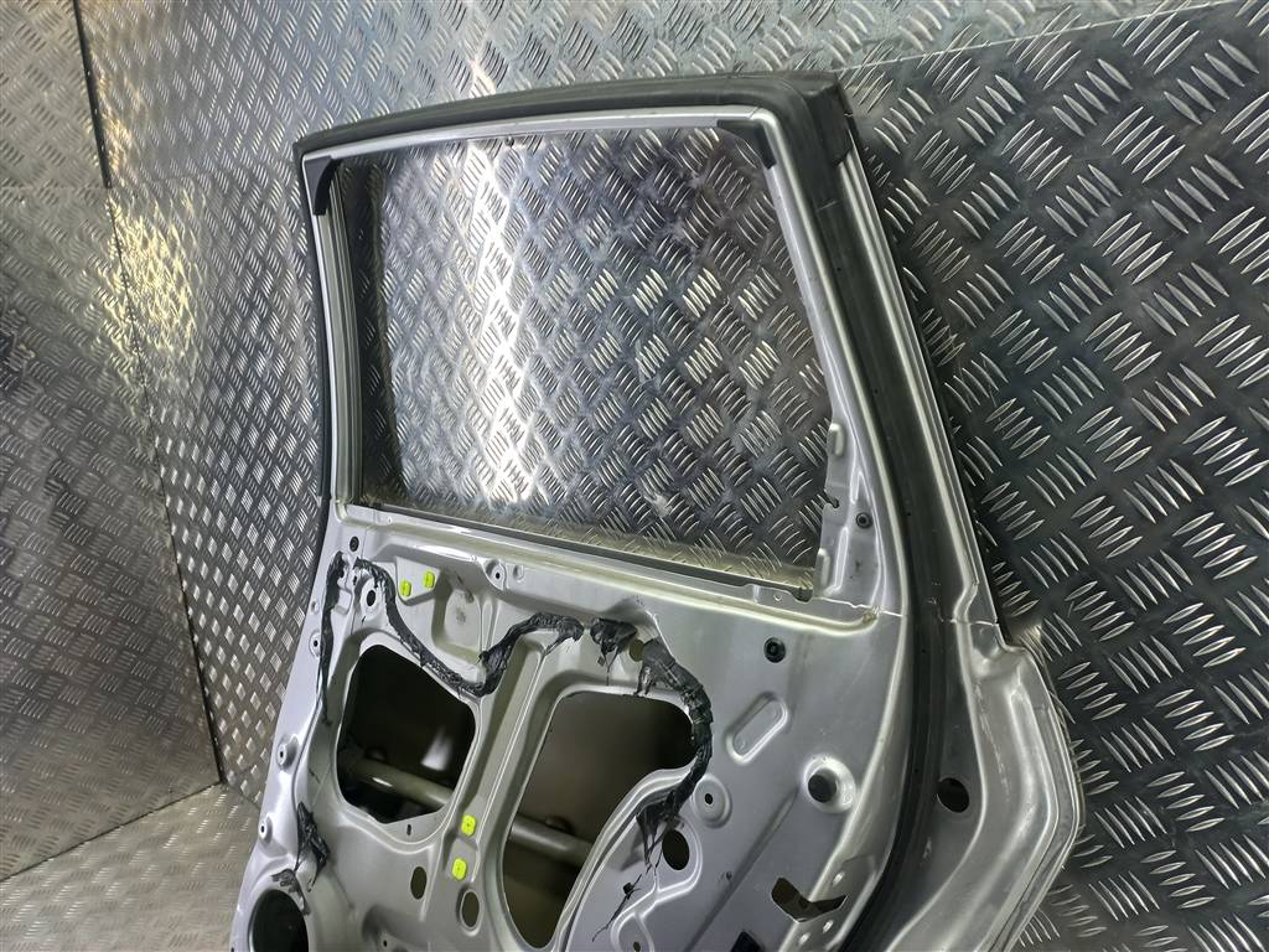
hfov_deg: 69.4
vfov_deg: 54.9
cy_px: 476
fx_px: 916
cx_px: 634
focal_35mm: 25
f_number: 1.8
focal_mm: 4.6
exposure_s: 1/50
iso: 64
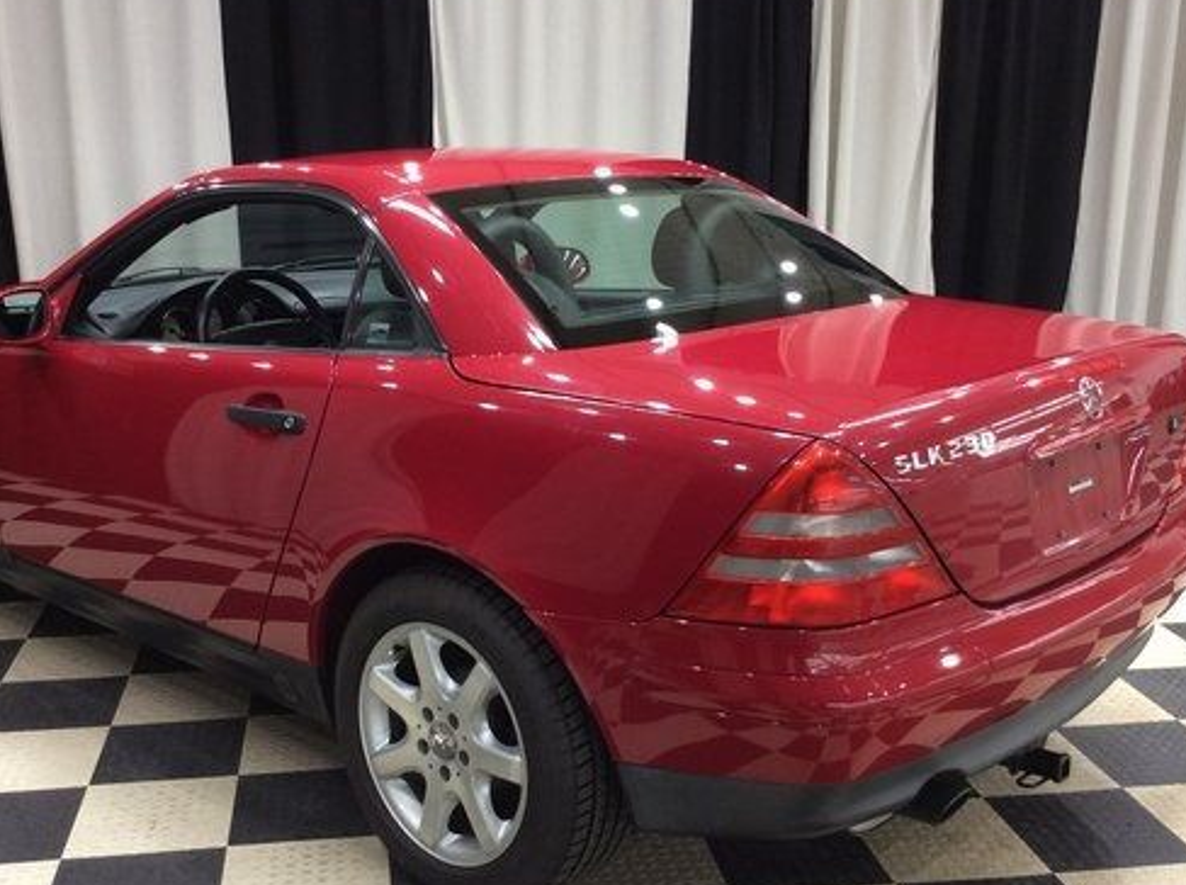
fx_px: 1436
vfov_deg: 34.1
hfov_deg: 44.8
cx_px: 542
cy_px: 547
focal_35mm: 42
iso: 64
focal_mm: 3.3
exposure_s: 1/25
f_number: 2.4
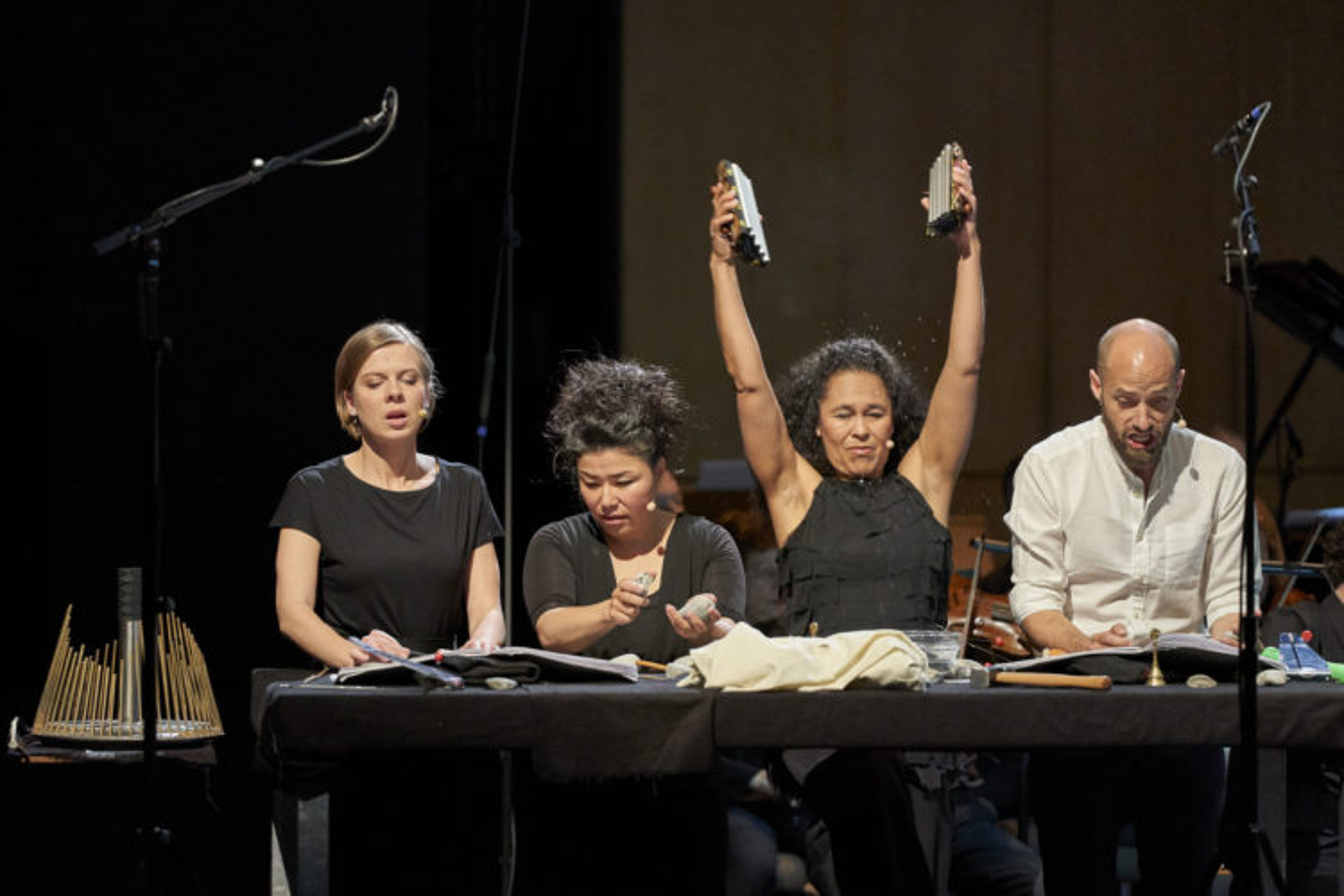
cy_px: 448
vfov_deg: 7.0
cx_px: 672
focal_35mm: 195
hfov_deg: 10.5
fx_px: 7279
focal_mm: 195
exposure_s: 1/200
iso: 4000
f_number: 2.8
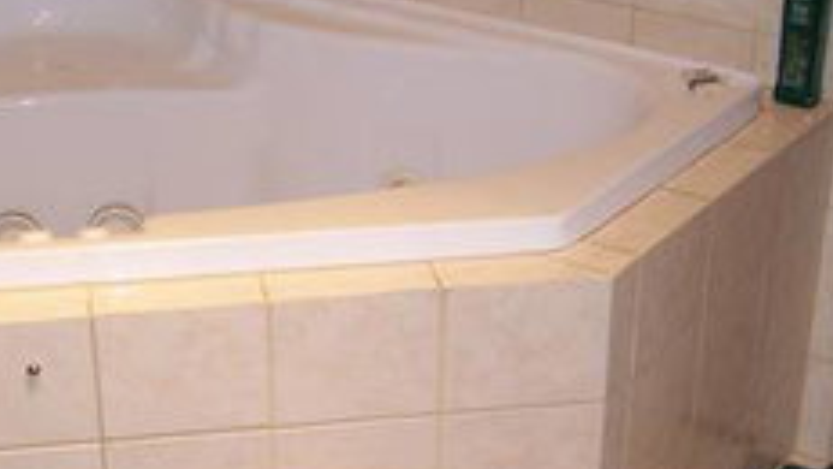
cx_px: 231
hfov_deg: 27.2
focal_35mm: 77
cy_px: 249
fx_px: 1701
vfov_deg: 15.7
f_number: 2.7
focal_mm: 5.6
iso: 80
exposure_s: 1/60
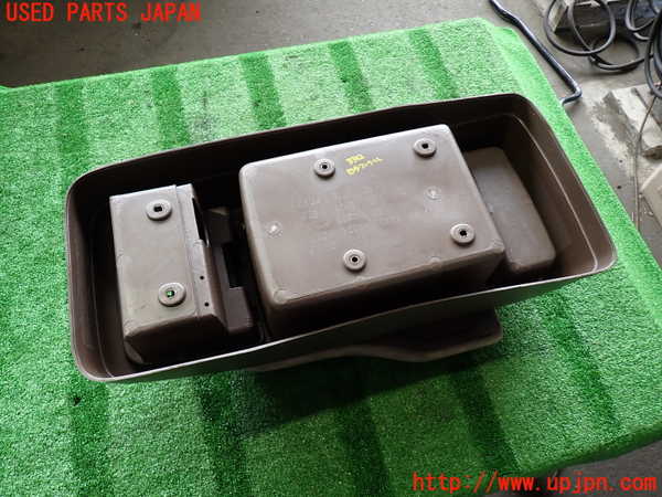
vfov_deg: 54.9
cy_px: 248
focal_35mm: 25
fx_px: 478
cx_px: 331
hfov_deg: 69.4
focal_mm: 4.5
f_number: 2
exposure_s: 1/60
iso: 200
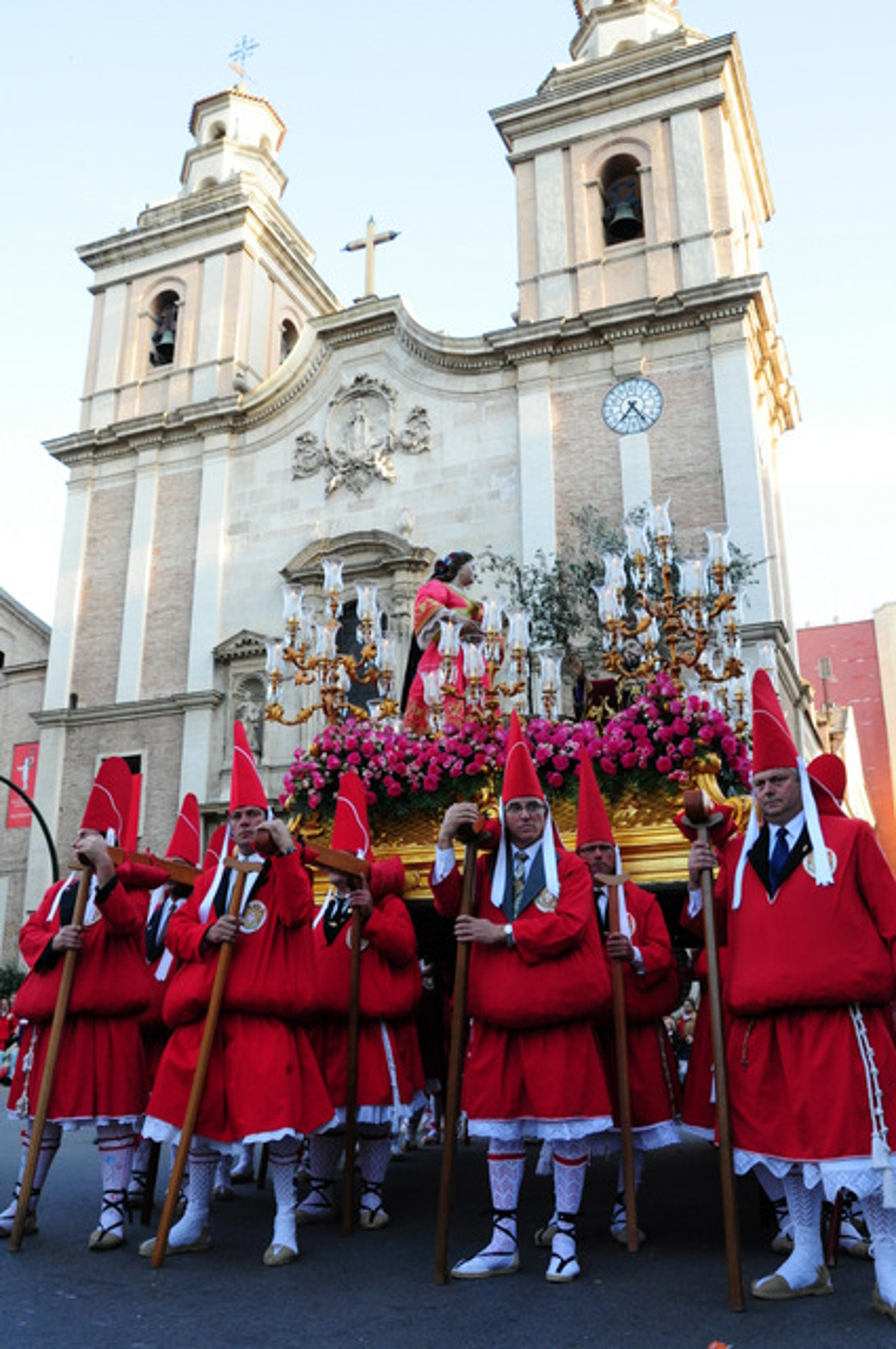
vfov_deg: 59.6
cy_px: 674
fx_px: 1179
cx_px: 448
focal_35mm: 32
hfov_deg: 41.6
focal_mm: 21
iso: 800
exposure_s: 1/200
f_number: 7.1
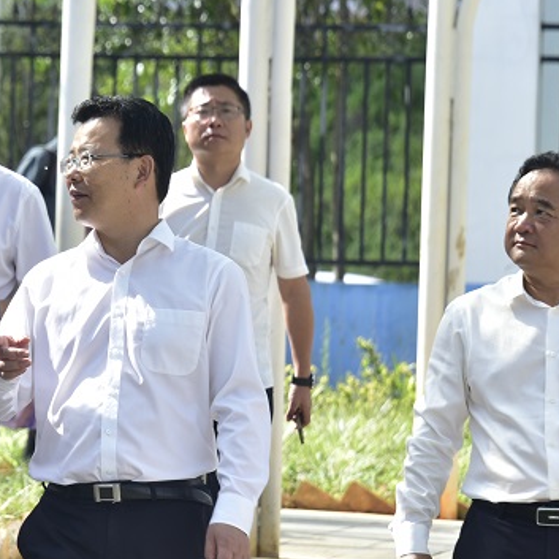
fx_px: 5280
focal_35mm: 289
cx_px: -19
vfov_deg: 6.1
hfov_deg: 6.0
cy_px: 353
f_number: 7.1
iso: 250
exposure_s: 1/200
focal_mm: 150
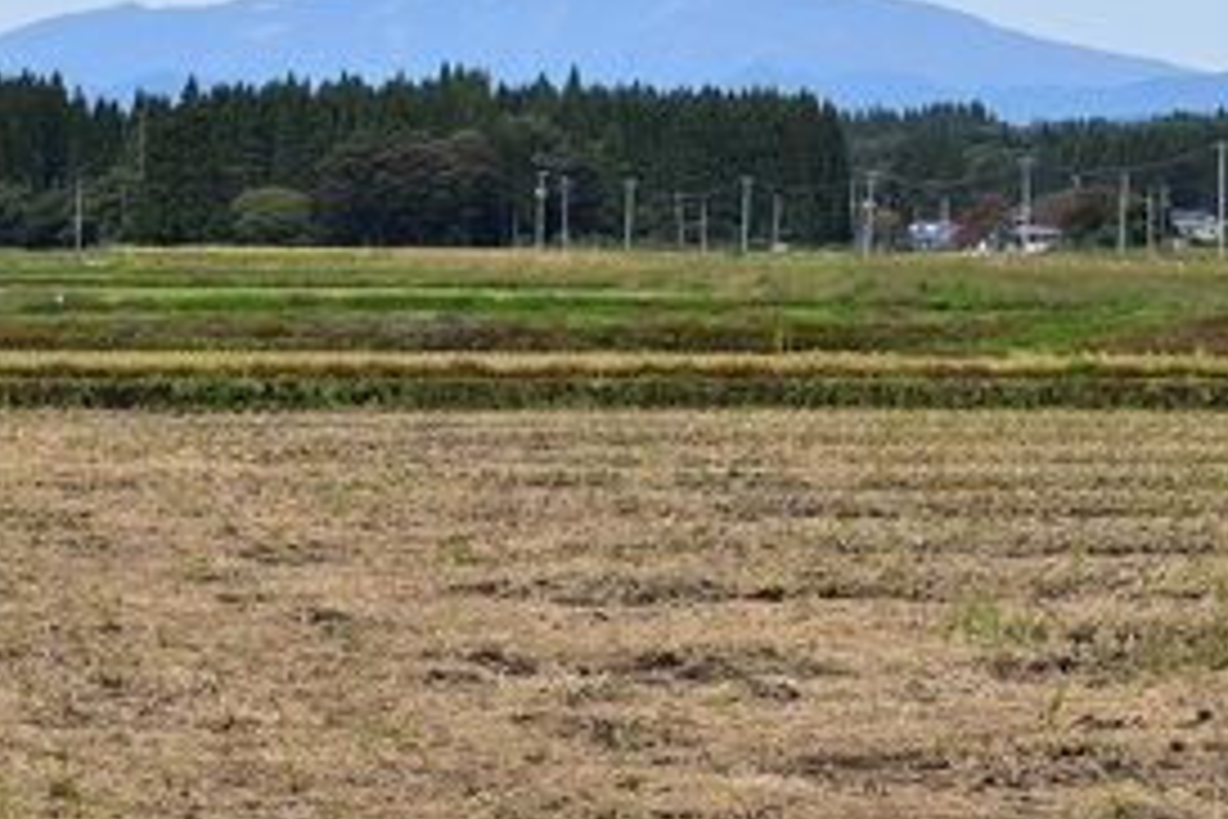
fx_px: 5485
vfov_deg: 8.5
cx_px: 571
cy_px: 364
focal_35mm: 161
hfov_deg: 12.8
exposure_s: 1/500
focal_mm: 65
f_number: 11
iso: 400
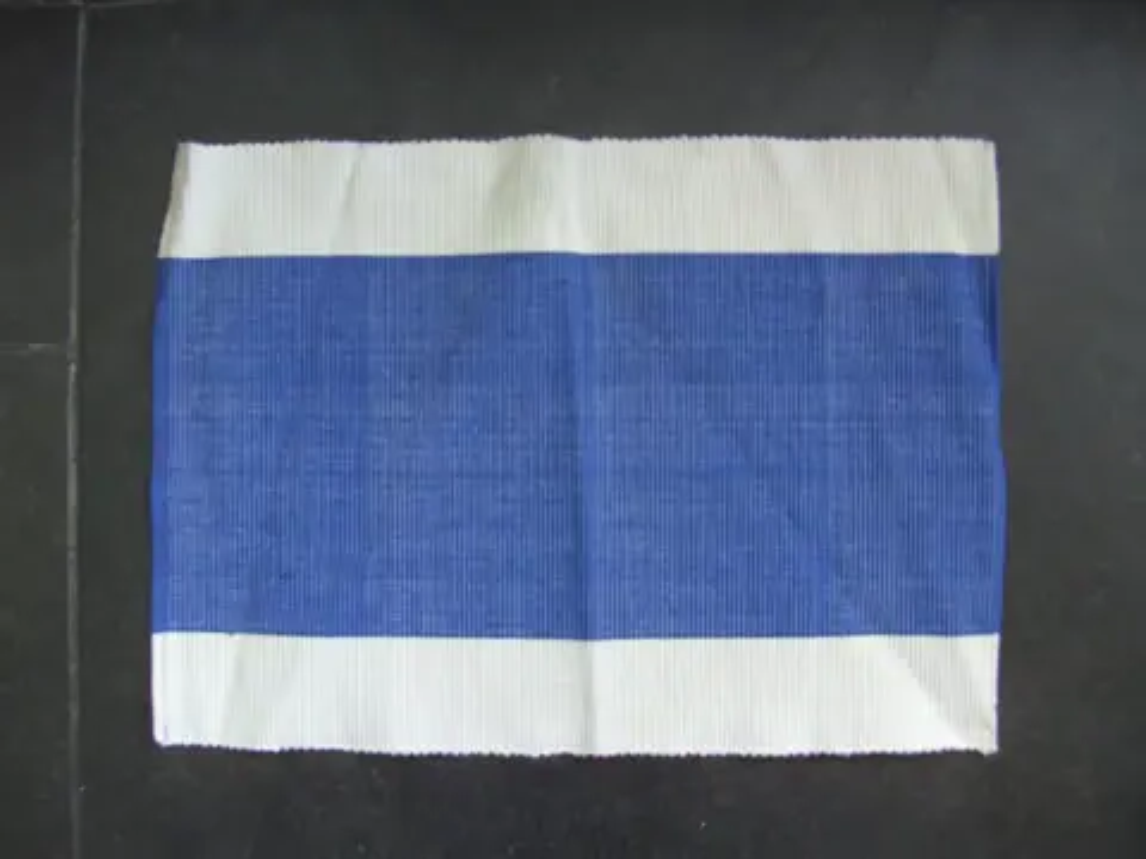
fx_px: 1225
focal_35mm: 37
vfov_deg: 38.7
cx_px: 573
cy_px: 430
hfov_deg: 50.1
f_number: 2.8
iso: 100
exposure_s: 1/30
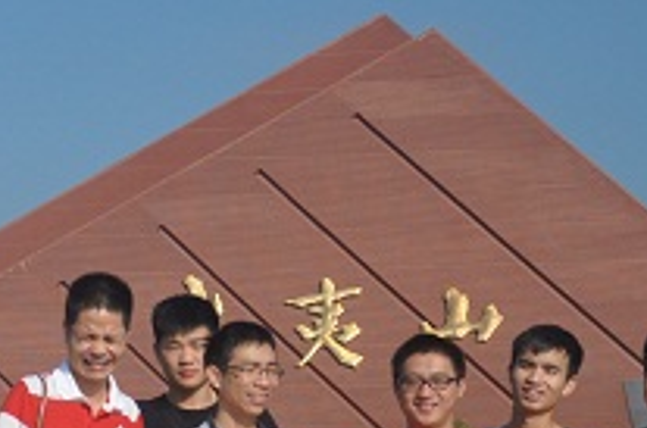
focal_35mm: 162
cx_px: -97
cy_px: 512
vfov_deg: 8.3
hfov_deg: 12.5
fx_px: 2905
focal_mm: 26
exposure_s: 1/3200
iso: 320
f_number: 4
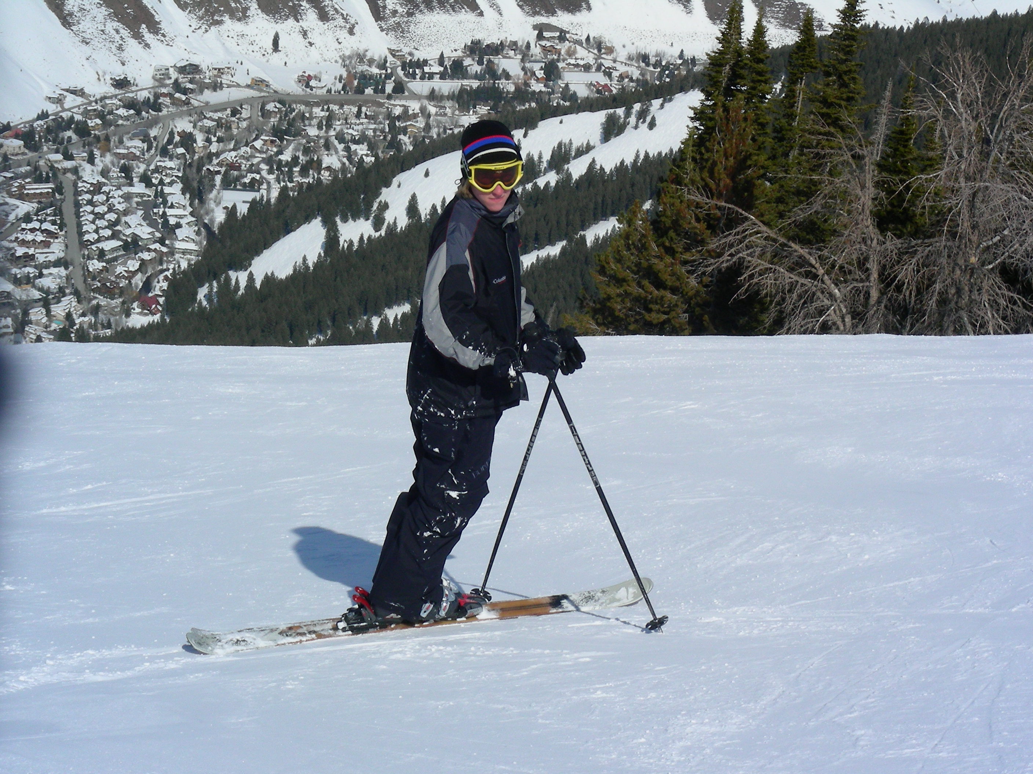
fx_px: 2954
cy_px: 387
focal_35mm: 99
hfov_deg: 19.8
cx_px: 516
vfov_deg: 14.9
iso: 50
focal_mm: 16.5
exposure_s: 1/670
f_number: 6.8
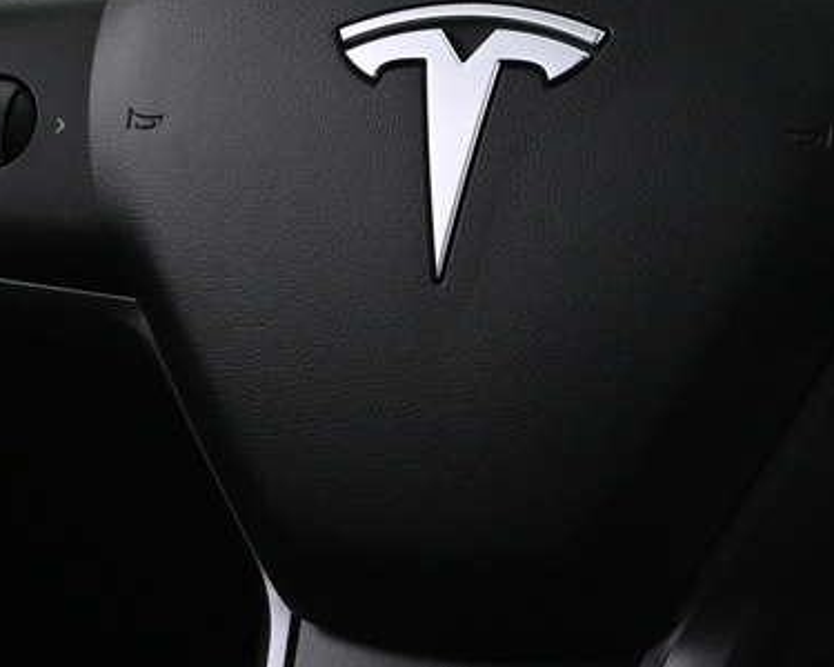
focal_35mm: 149
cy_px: 178
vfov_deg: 10.3
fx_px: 3679
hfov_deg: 12.9
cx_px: 478
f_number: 4.2
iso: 1600
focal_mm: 24.5
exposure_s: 1/40
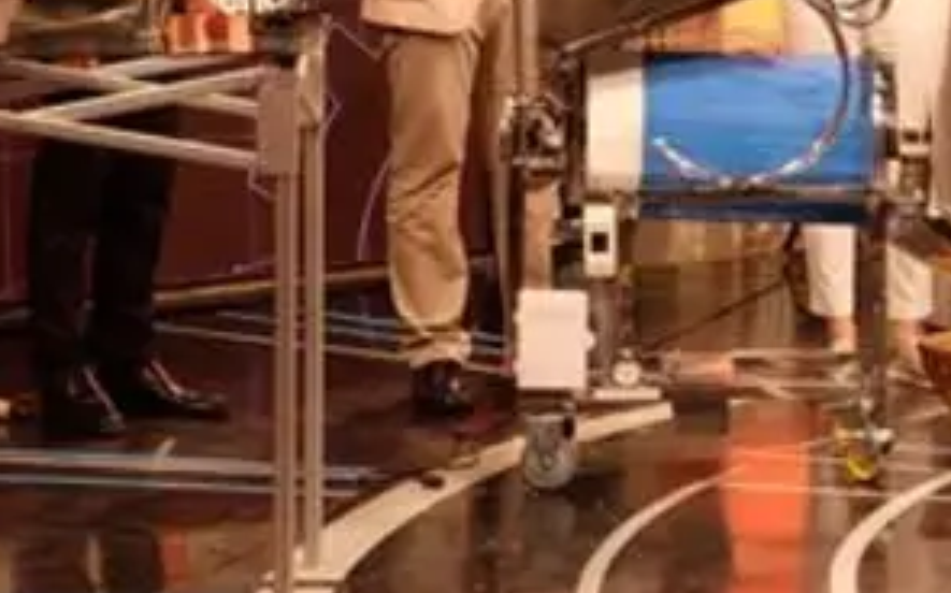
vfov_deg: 9.1
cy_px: -74
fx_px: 3704
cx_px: 764
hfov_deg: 14.5
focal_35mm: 143
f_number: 5
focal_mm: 35.5
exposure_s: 1/30
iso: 400
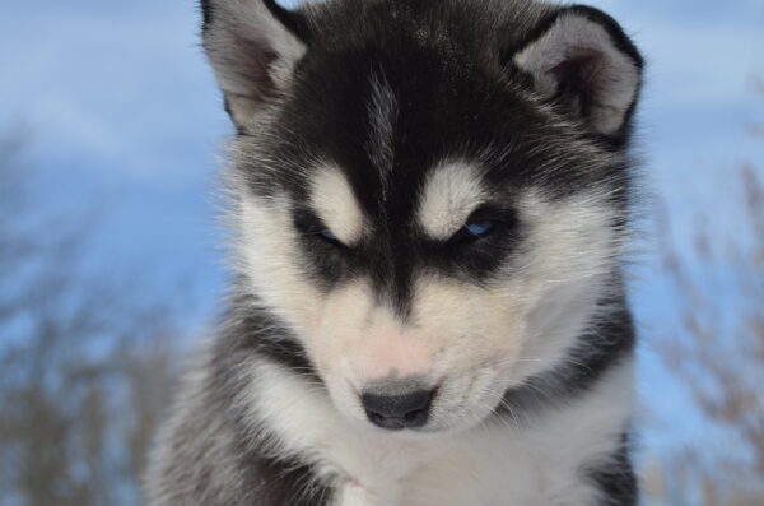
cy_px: 253
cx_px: 382
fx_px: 1429
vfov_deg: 20.1
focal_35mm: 68
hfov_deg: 29.9
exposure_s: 1/250
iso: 100
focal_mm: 45
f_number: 8
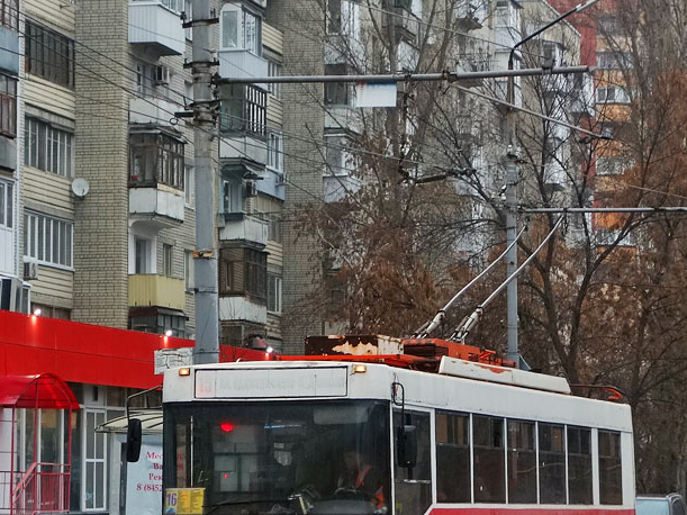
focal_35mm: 119
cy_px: 290
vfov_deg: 12.4
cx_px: 346
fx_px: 2361
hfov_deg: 16.6
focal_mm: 23.27
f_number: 3.5
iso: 200
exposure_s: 1/80
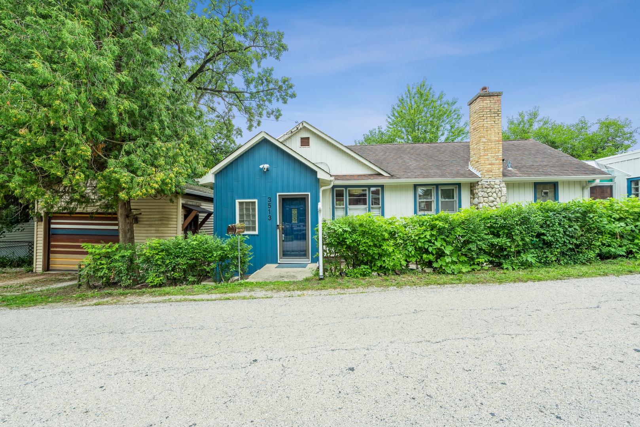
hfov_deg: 104.2
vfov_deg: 81.3
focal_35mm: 14
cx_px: 320
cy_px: 214
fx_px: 249
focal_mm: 14
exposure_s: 1/100
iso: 200
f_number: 8
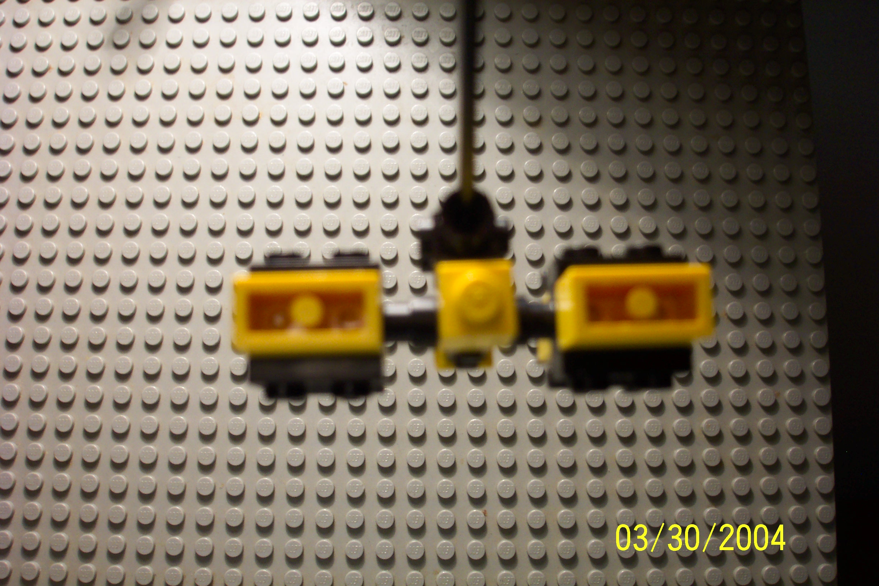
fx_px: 855
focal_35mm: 35
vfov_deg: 37.9
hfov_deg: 54.4
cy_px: 293
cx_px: 440
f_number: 2.8
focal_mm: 7.5
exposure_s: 1/60
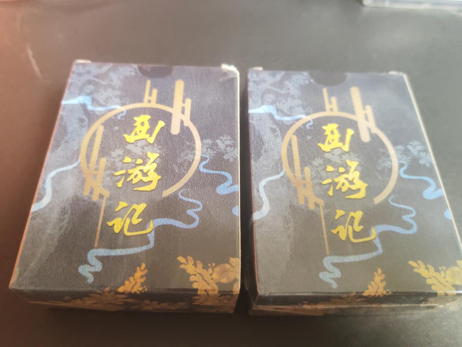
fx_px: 360
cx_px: 231
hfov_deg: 65.3
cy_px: 174
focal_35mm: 27
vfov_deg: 51.4
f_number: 1.8
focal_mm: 5.53
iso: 800
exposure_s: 1/100
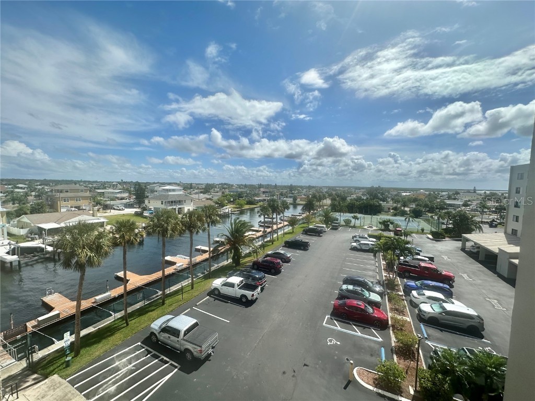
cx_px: 268
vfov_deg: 85.7
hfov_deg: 102.1
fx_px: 216
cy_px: 200
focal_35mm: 14
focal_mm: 2.22
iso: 50
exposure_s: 1/3731
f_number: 2.2
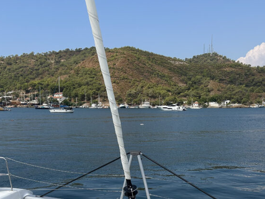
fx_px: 367
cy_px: 172
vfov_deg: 29.2
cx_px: 159
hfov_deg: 39.5
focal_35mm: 48
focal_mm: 5.7
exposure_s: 1/6993
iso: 50
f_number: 1.5
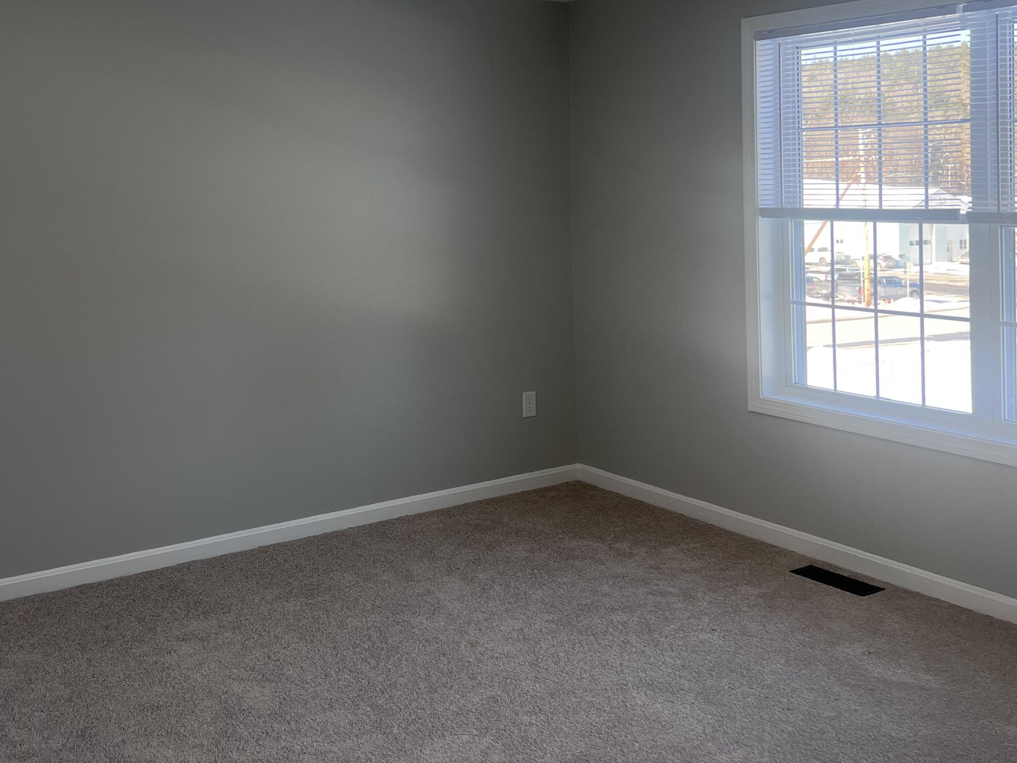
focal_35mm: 40
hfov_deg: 46.5
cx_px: 401
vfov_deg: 35.3
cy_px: 203
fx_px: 1175
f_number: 1.5
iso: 50
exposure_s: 1/163
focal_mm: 5.7
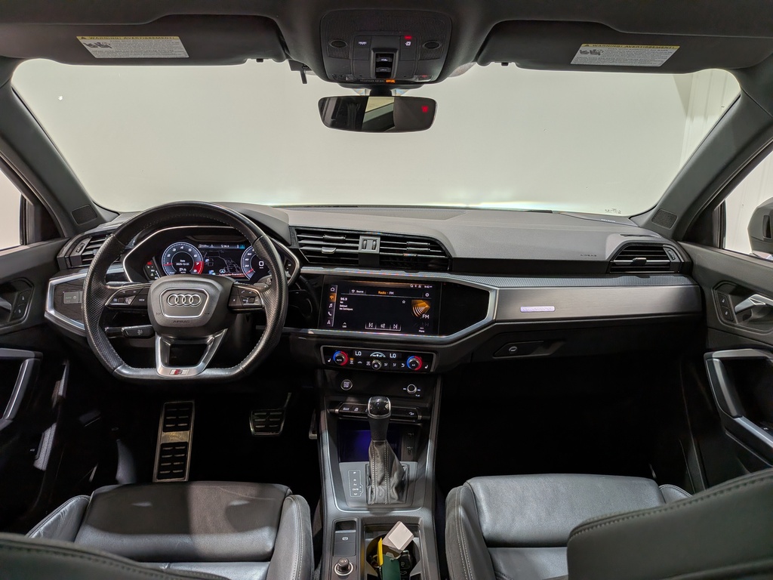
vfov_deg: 56.8
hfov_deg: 71.6
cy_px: 290
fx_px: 536
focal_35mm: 24
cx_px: 386
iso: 26
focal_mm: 4.53
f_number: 1.7
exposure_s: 1/152
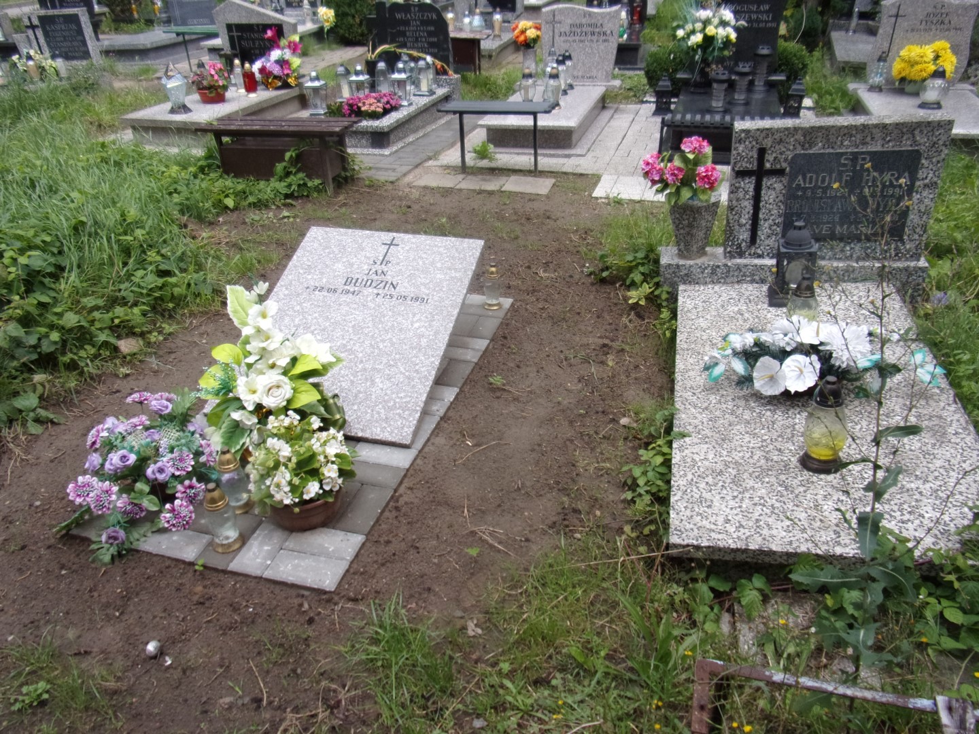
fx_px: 679
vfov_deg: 56.8
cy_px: 367
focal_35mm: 24
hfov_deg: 71.6
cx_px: 490
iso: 80
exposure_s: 1/200
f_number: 3.3
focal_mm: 4.3
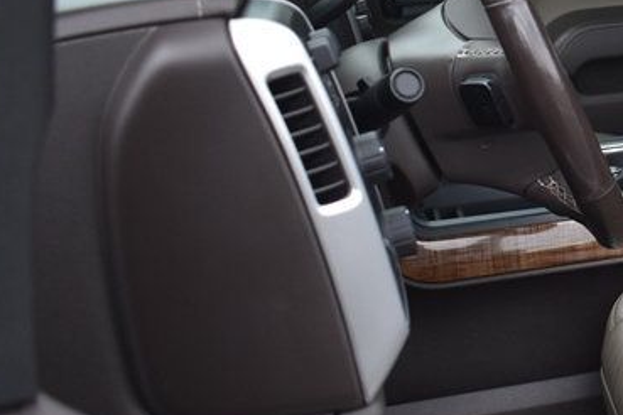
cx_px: 788
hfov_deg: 24.0
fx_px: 1298
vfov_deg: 18.1
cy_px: 151
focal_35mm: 75
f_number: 4
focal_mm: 18
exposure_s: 1/250
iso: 400
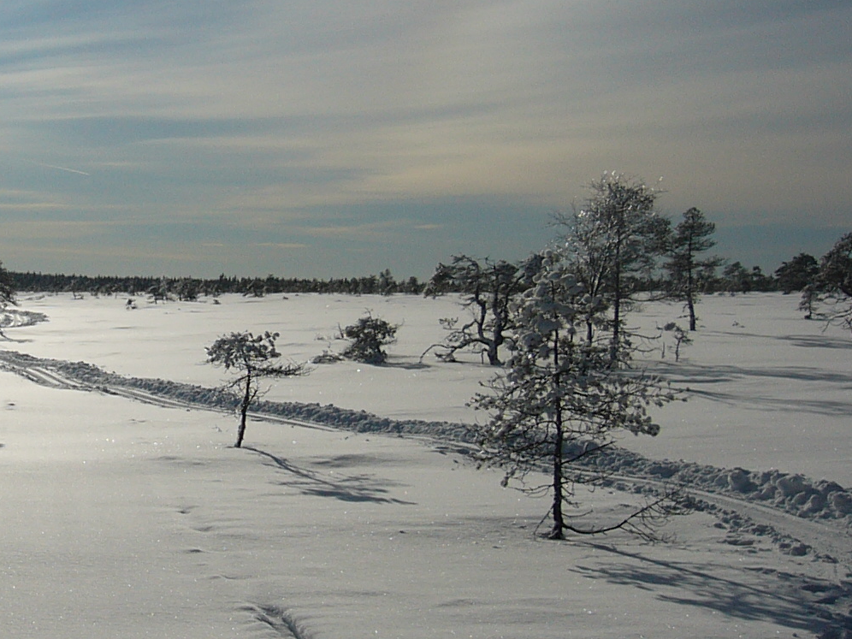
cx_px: 38
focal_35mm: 72
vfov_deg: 20.4
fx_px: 1772
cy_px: 331
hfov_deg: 25.9
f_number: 8
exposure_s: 1/800
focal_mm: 5.8
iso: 50
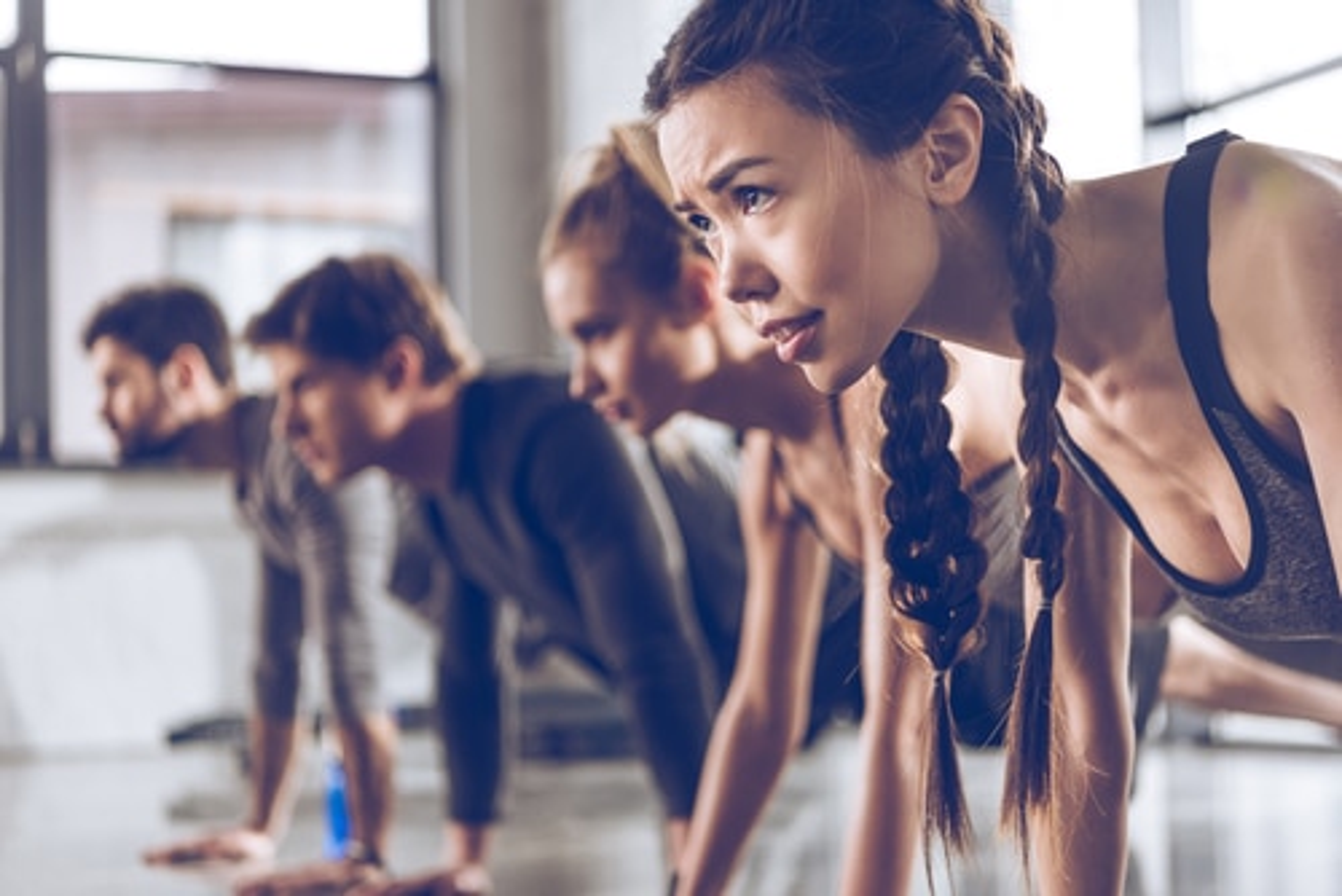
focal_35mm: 65
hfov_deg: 30.9
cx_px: 671
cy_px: 448
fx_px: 2424
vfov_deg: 20.9
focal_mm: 65
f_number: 2.8
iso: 200
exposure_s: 1/160
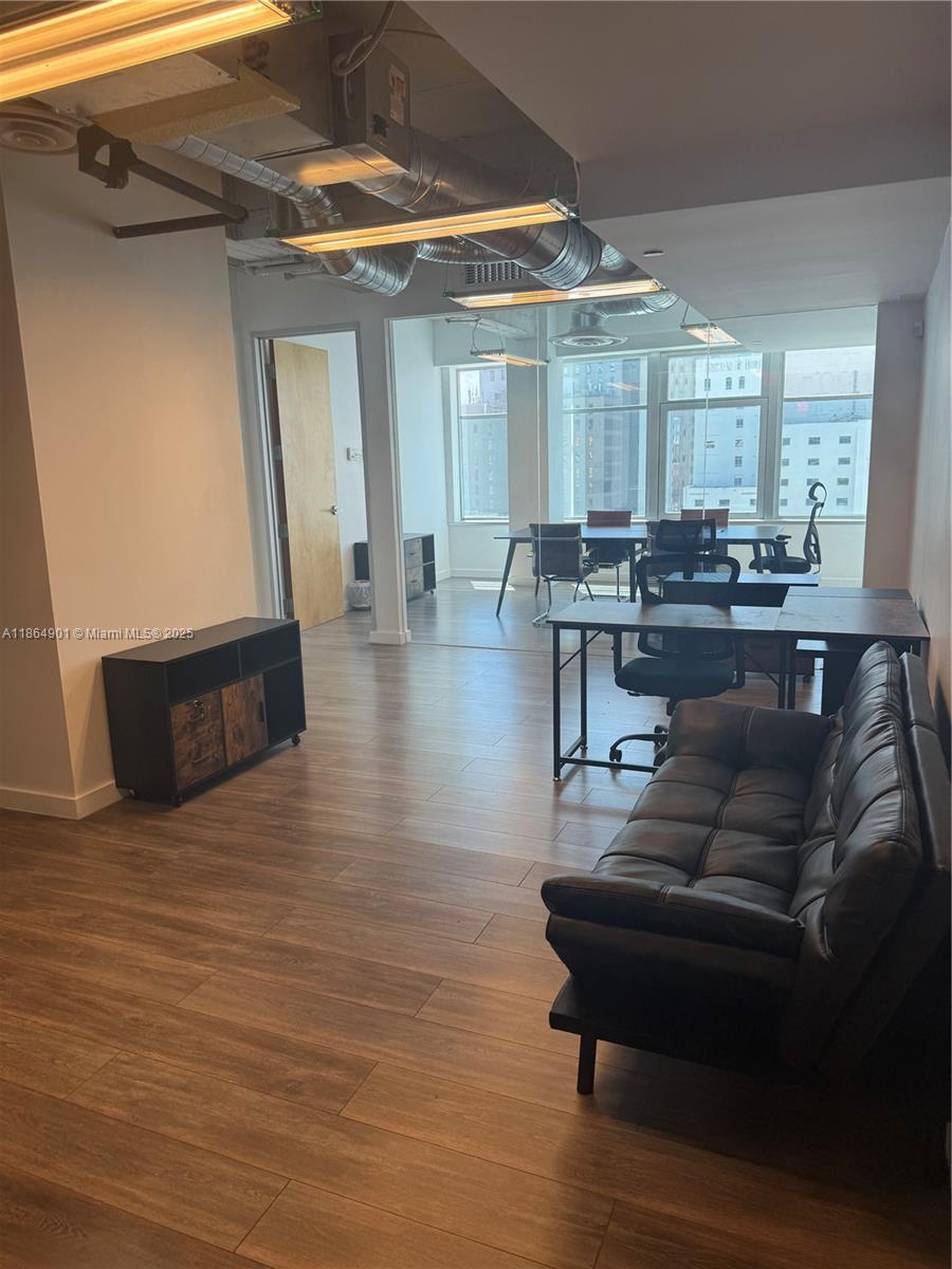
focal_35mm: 24
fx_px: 880
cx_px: 476
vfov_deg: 71.6
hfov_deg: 56.8
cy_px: 634
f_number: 1.78
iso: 80
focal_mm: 6.76
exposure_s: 1/127
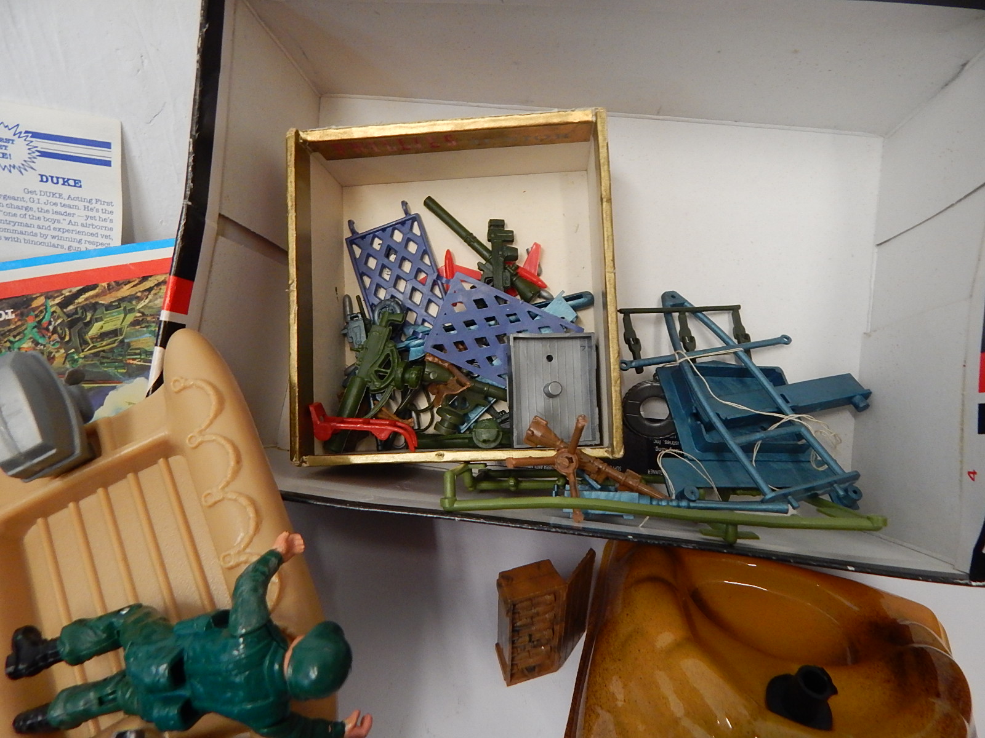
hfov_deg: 76.4
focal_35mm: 22
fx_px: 626
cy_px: 369
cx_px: 492
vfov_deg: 61.1
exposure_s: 1/30
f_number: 3
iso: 360
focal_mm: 4
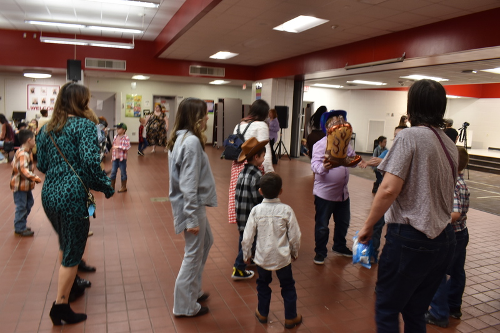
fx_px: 375
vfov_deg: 48.0
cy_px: 166
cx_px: 250
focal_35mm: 27
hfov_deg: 67.4
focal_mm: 18
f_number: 7.1
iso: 560
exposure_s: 1/30
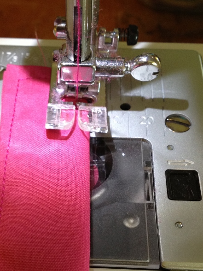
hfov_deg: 24.0
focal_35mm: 61
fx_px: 477
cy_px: 189
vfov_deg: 31.3
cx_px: 75
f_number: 2.4
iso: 100
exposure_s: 1/20
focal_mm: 4.28
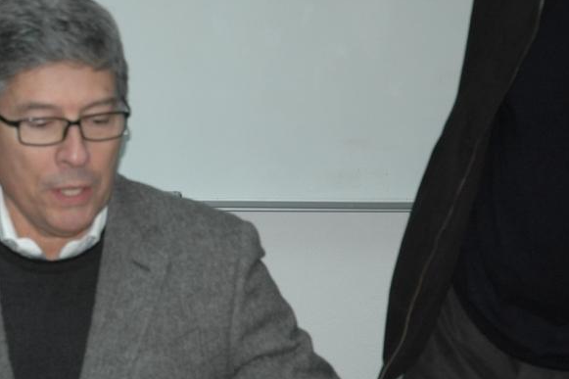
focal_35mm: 148
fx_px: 2338
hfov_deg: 13.8
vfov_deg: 9.3
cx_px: 77
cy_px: 220
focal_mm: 56
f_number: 4.5
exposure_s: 1/60
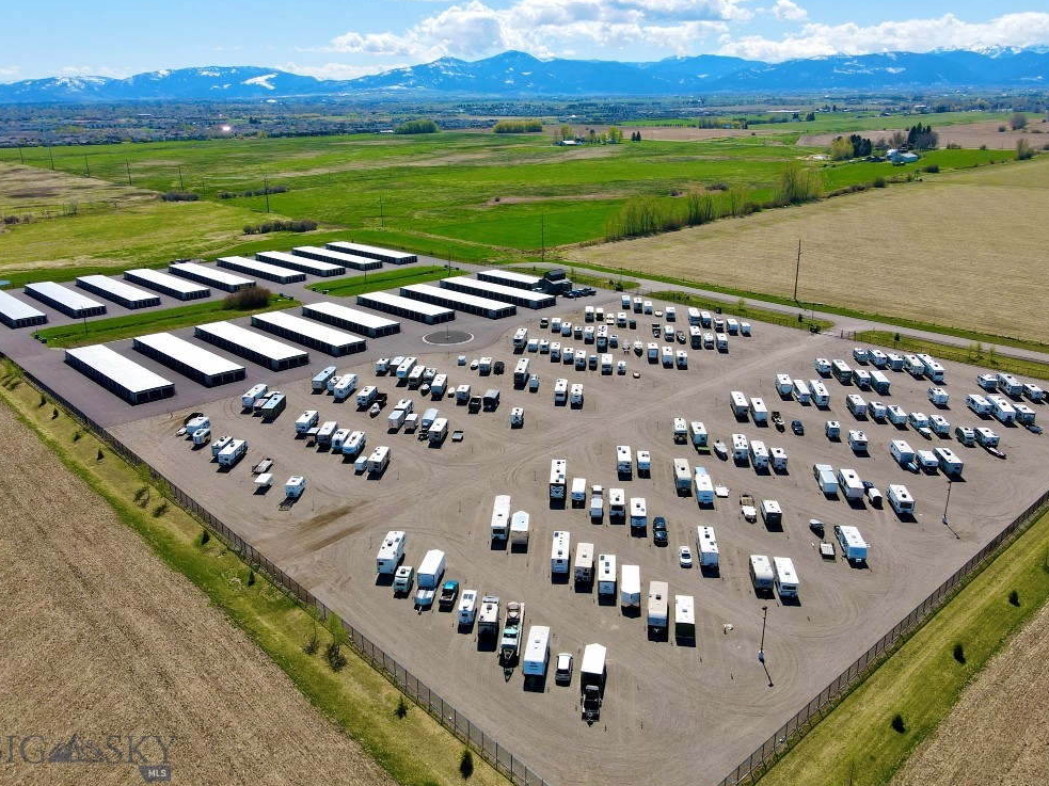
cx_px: 516
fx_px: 758
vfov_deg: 54.9
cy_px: 386
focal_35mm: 25
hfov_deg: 69.4
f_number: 2.8
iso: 100
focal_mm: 4.5
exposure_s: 1/60
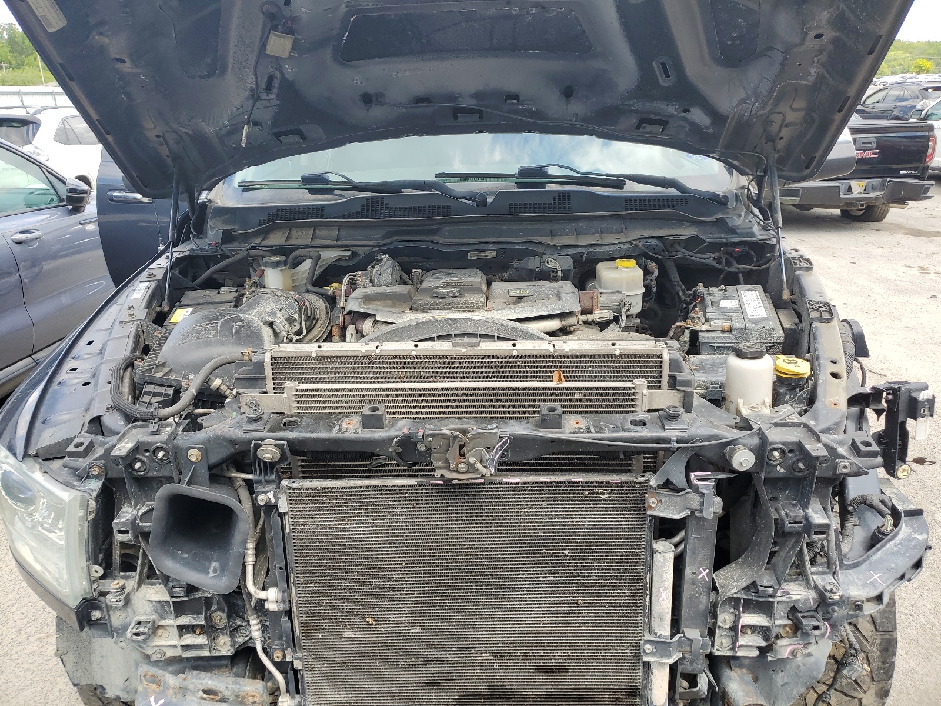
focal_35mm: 26
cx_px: 470
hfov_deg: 67.3
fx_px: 707
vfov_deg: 53.1
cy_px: 353
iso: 50
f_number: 1.5
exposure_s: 1/588
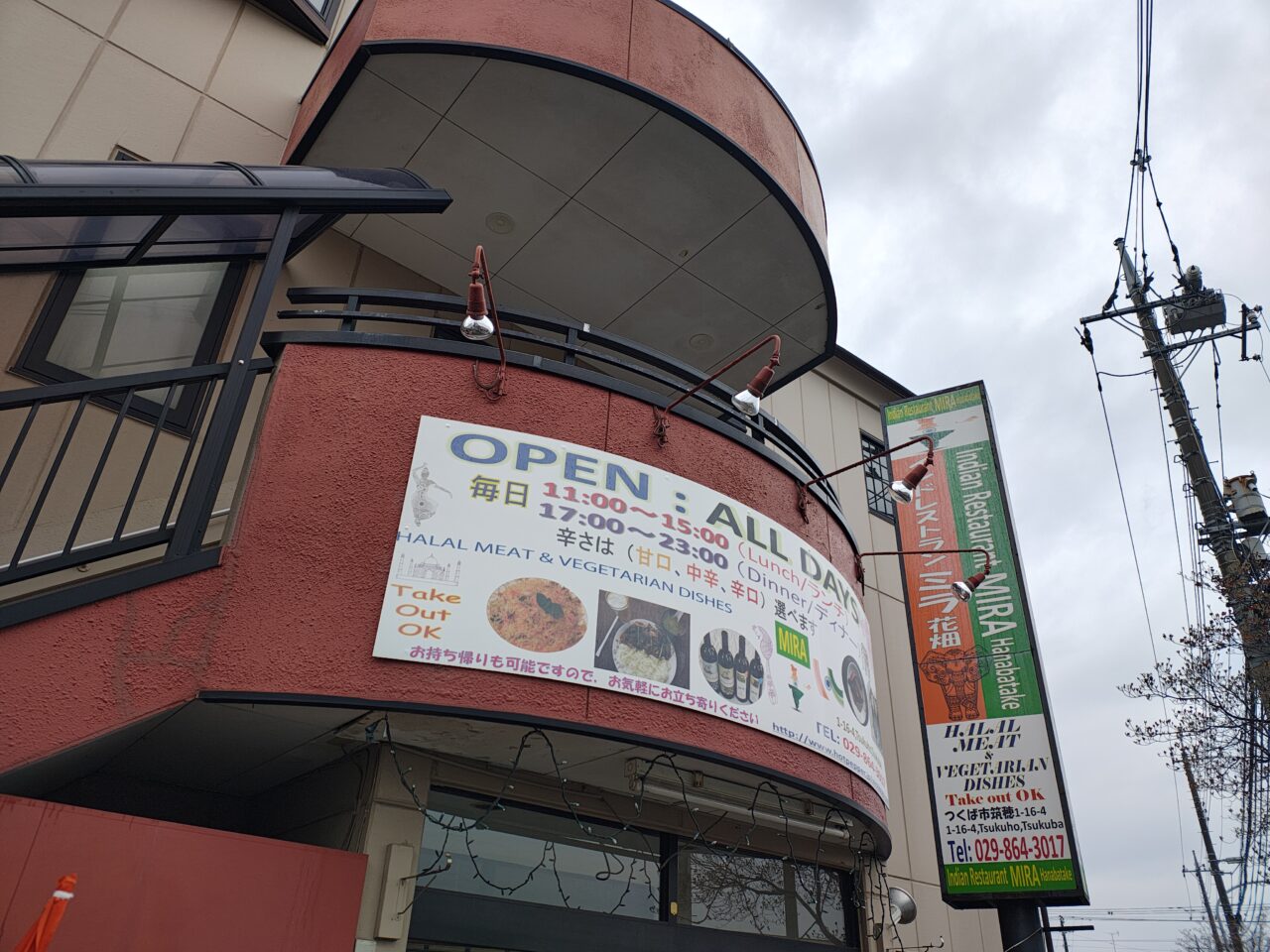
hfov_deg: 69.4
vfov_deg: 54.9
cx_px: 635
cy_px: 476
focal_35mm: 25
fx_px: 917
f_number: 1.4
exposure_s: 1/640
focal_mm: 5.89
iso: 100
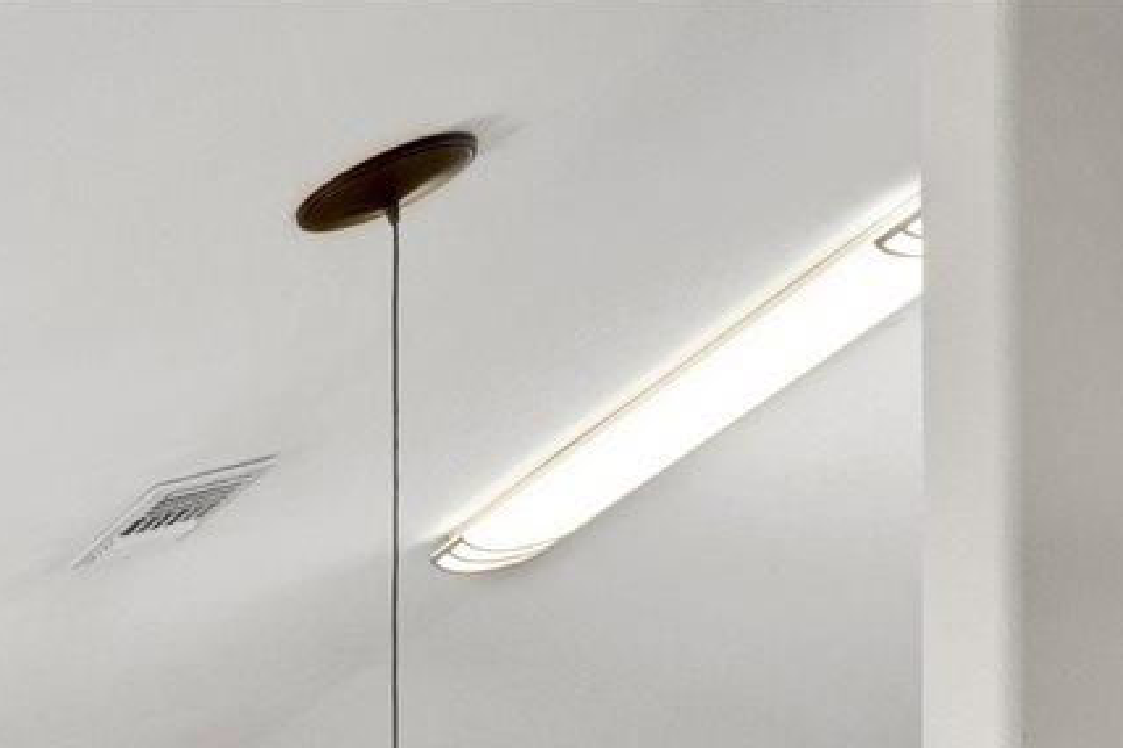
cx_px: -1273
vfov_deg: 11.9
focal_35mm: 93
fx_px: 2912
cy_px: 1783
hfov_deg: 15.8
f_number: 11
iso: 500
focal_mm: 19.5
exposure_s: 1/4
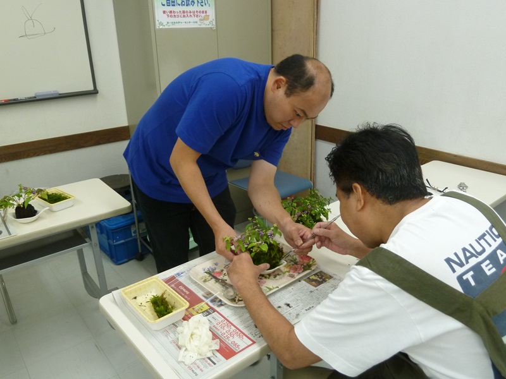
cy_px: 190
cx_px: 253
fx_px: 424
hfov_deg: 61.7
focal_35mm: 29
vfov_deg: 48.2
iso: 200
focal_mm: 4.7
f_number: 3.4
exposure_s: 1/50
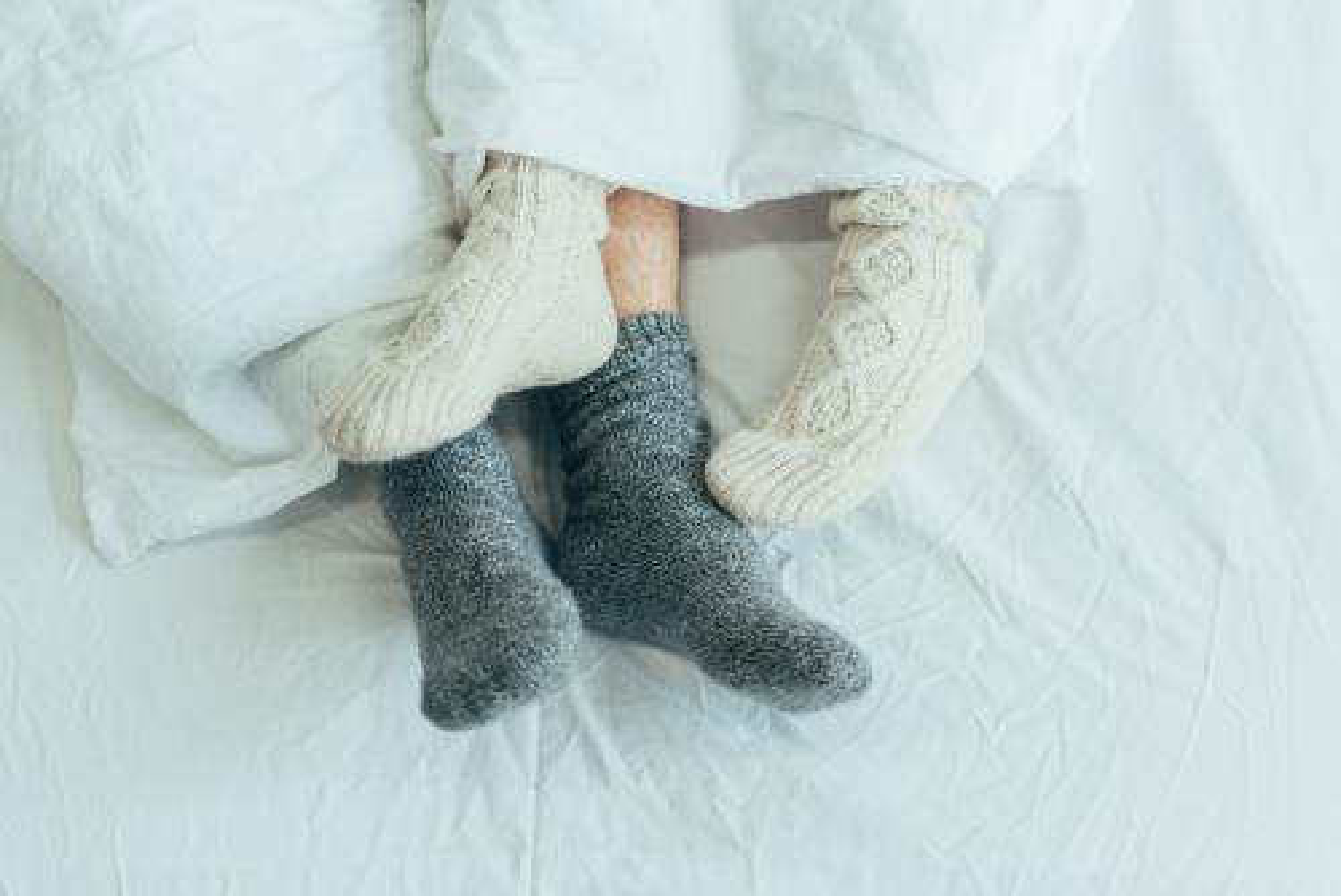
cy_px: 448
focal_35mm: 50
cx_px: 670
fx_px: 1864
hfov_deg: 39.6
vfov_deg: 27.0
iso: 320
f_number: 3.2
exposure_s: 1/200
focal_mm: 50
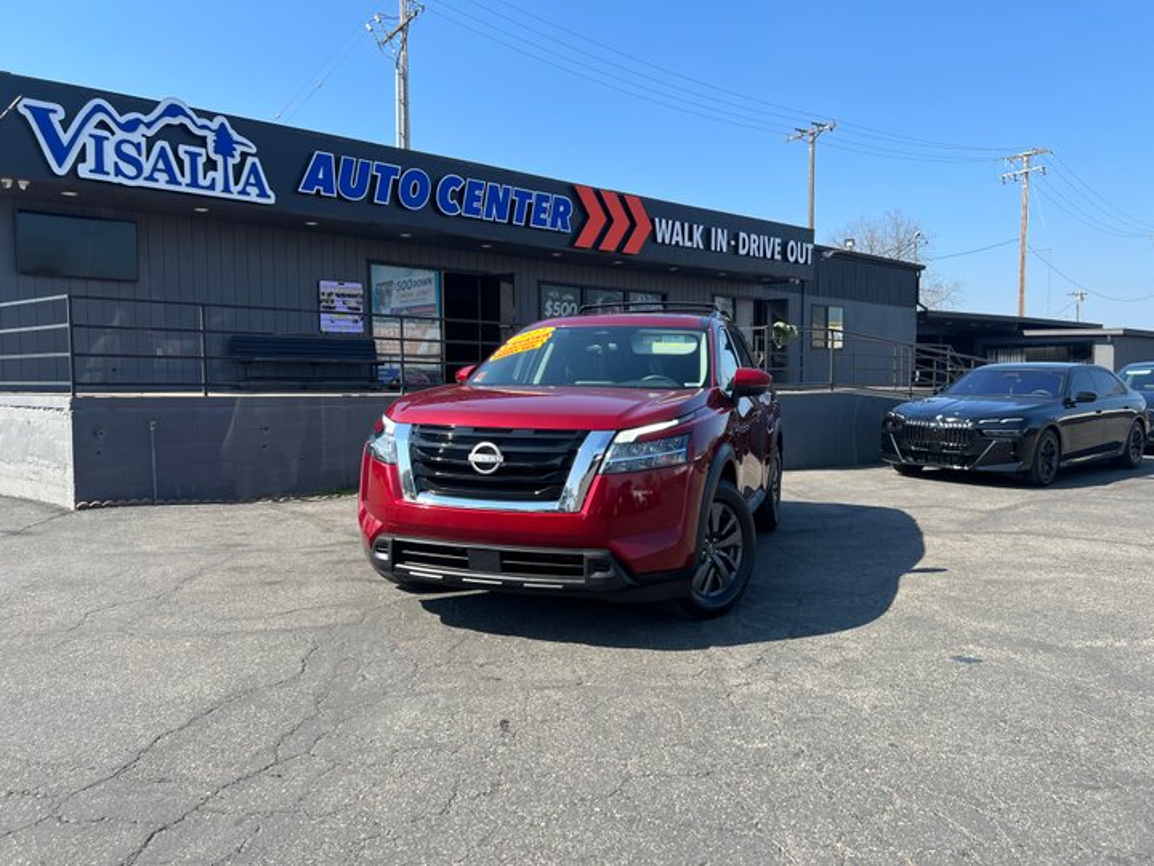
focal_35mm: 26
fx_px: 867
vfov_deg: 53.1
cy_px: 433
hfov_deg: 67.3
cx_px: 577
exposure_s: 1/1934
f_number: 1.5
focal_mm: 5.7
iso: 50
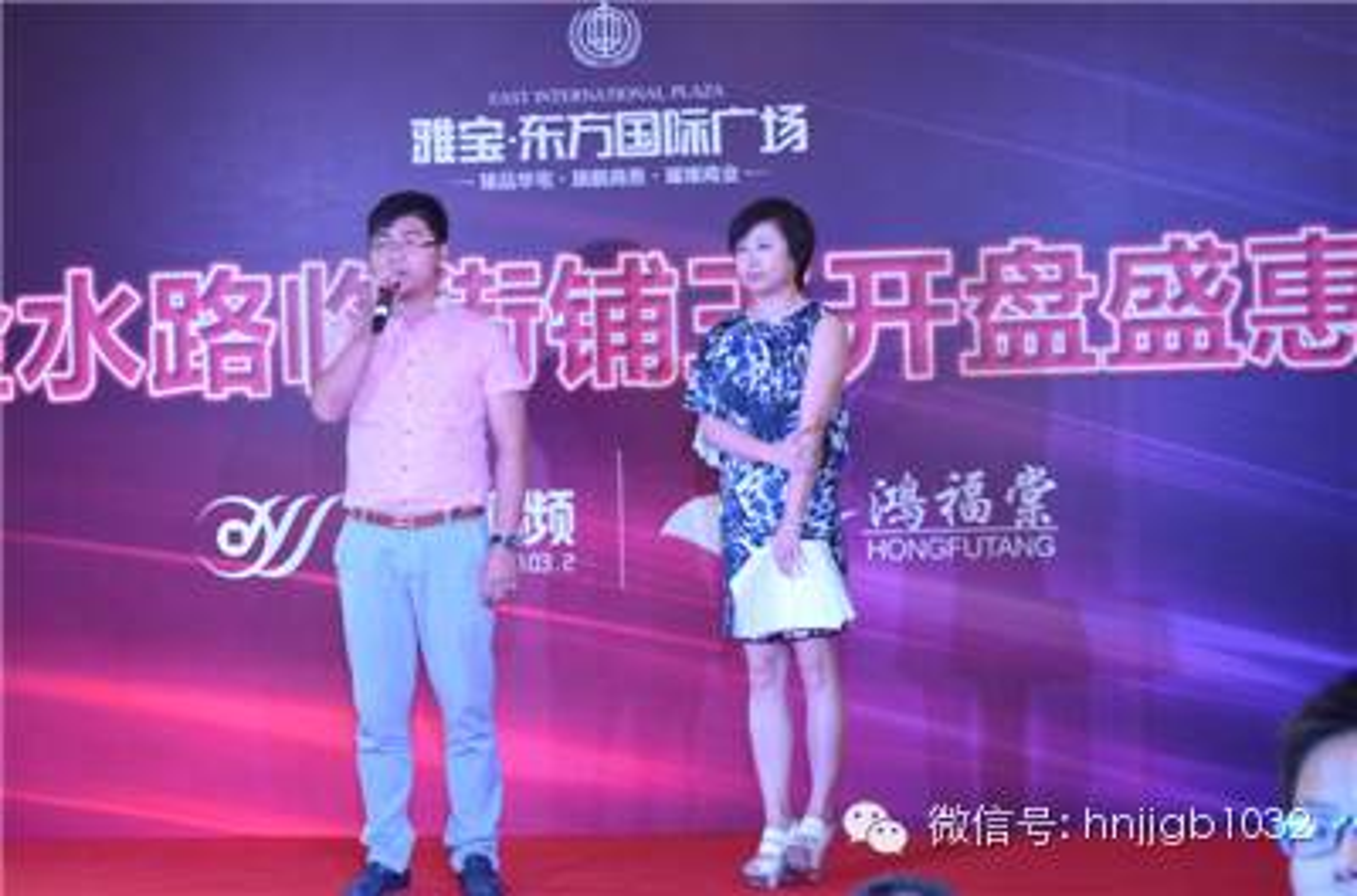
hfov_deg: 24.7
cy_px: 448
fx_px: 3100
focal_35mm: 82
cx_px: 678
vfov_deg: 16.4
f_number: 5.6
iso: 800
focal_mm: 55
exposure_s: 1/40
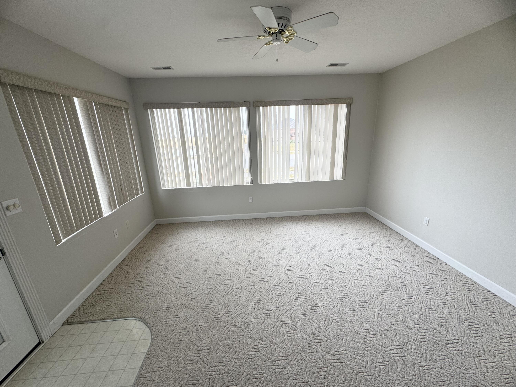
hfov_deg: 102.1
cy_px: 194
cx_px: 258
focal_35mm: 14
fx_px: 209
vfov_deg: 85.7
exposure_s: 1/99
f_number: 2.2
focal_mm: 2.22
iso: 50
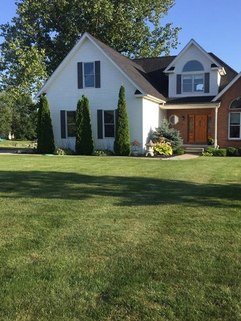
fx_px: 325
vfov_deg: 52.6
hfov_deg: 40.6
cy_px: 170
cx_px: 137
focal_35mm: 35
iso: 32
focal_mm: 4.15
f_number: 2.2
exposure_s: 1/964
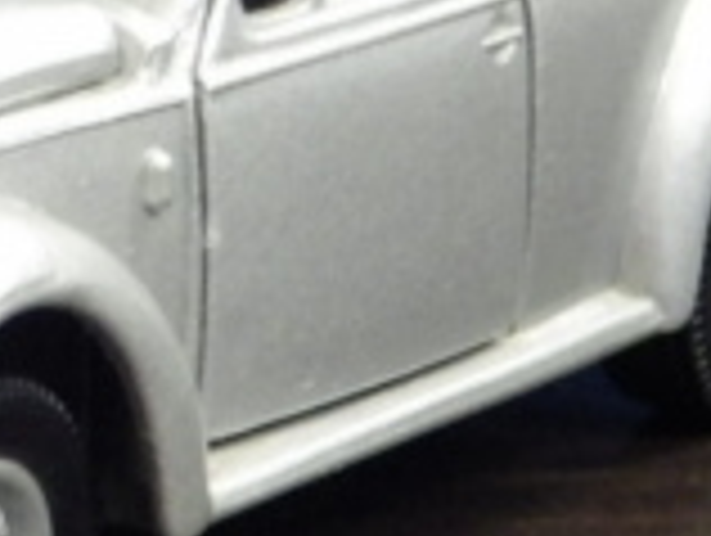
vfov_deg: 5.2
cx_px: -477
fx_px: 5904
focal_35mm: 287
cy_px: -149
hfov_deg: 6.8
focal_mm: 12.8
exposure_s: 1/25
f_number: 4.2
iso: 800
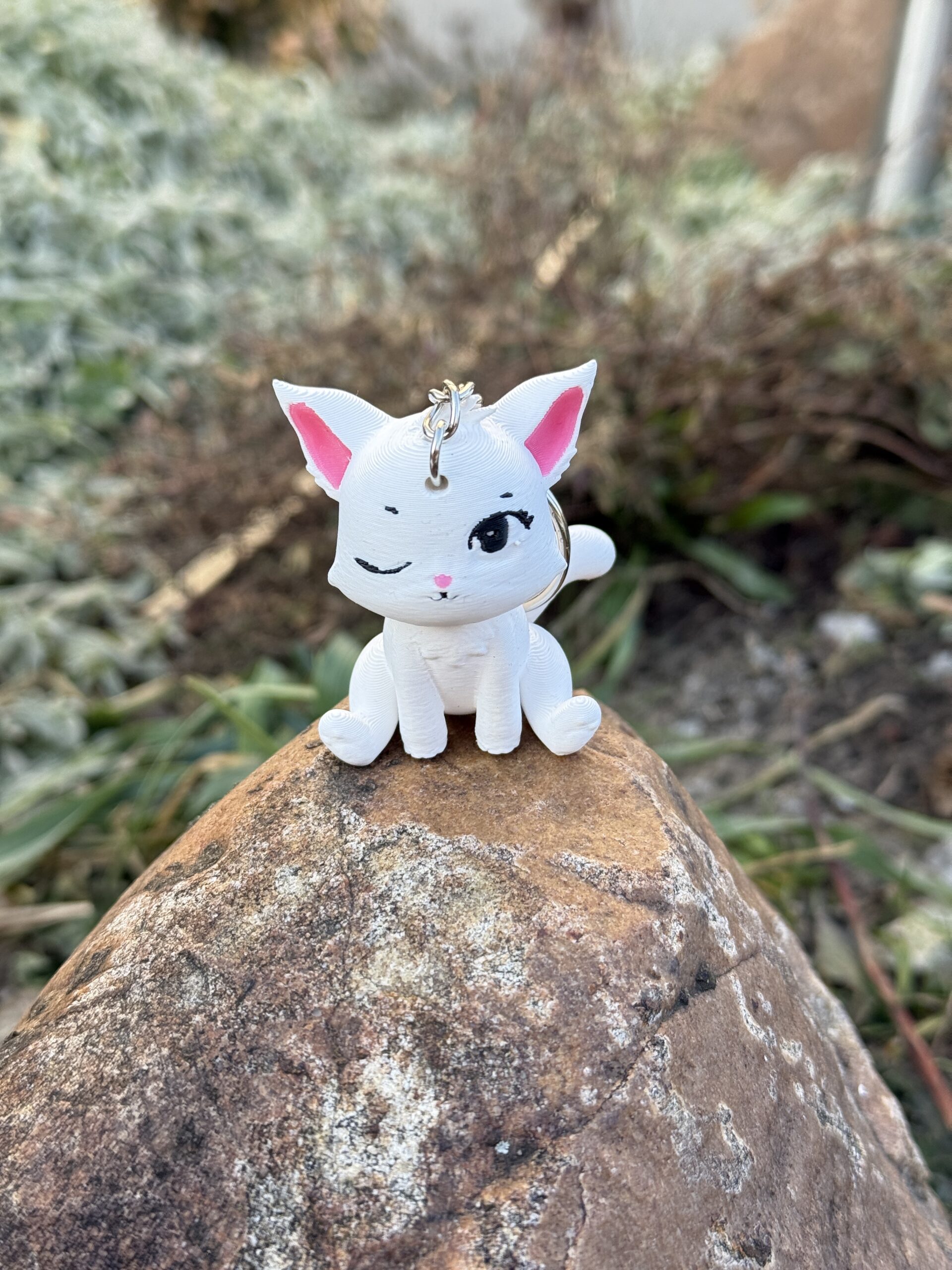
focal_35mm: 48
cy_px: 635
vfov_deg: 39.7
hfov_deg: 30.3
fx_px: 1760
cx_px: 476
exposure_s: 1/509
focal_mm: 6.76
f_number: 1.78
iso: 64
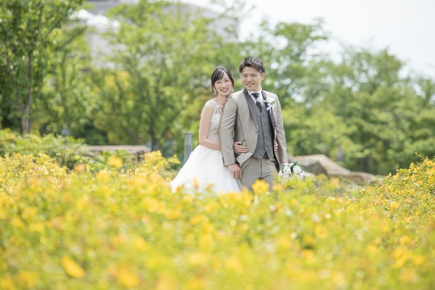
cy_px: 145
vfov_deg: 8.3
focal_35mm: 165
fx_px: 1993
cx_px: 218
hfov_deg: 12.5
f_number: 3.5
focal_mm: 165
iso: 200
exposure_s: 1/1000
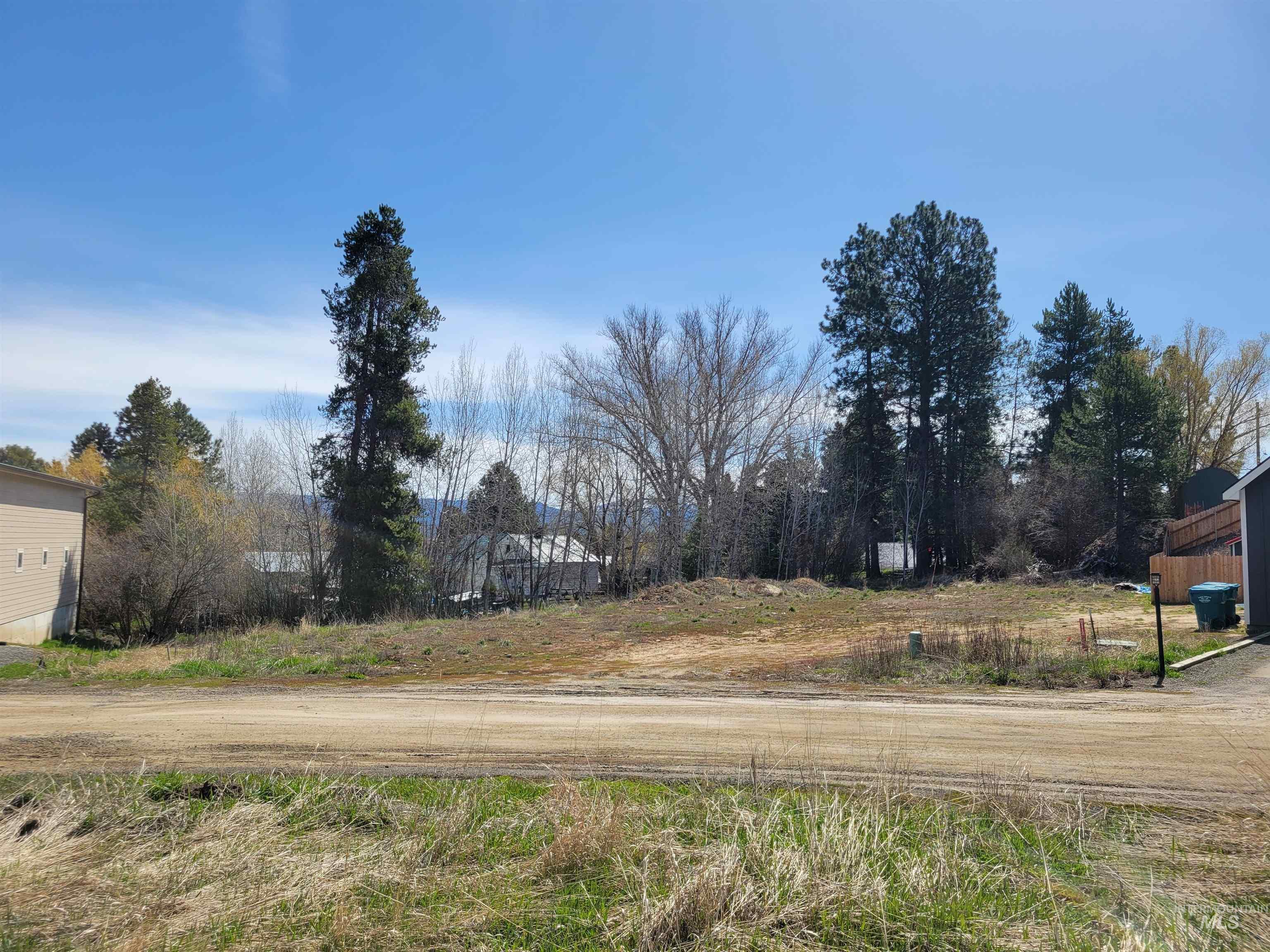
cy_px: 476
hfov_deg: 67.3
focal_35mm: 26
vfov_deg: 53.1
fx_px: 954
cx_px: 635
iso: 40
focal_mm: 5.4
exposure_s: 1/2921
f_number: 1.8
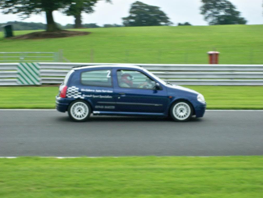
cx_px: 132
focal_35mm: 112
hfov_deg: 17.6
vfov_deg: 13.2
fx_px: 851
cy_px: 98
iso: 125
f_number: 5.7
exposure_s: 1/320
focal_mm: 23.7
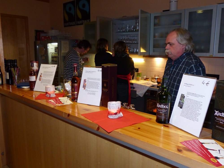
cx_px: 112
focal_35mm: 29
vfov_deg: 48.2
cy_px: 84
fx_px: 188
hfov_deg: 61.7
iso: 400
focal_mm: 5.3
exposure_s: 1/60
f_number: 2.8
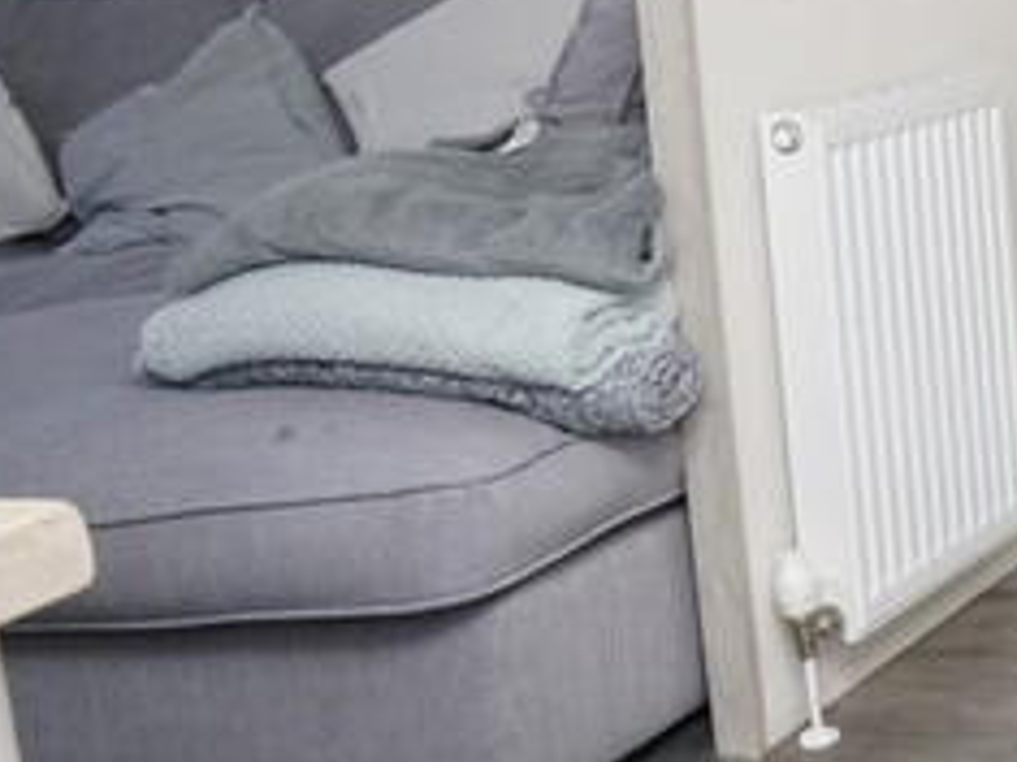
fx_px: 1967
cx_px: 2017
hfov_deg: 18.8
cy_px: 28
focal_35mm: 67
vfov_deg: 21.3
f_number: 20
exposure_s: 1/60
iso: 2000
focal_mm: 16
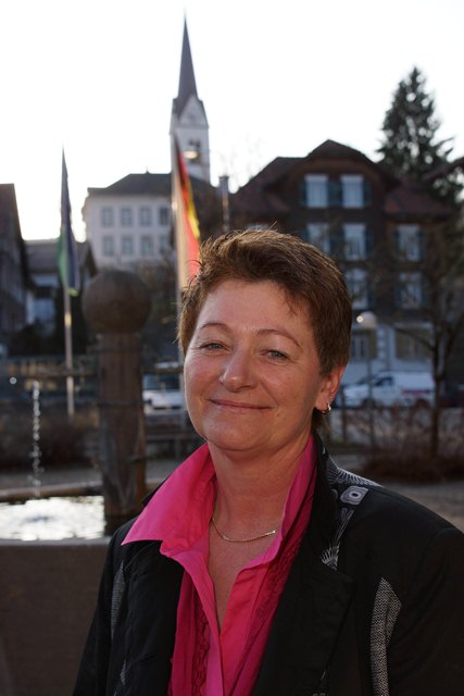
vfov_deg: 43.6
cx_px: 232
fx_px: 869
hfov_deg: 29.9
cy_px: 348
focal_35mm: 45
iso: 100
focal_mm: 30
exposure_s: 1/250
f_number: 4.5
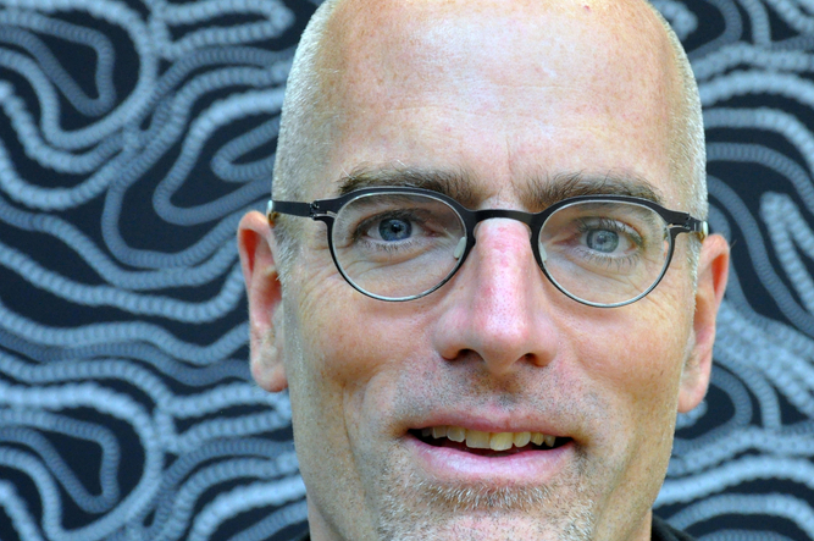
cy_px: 292
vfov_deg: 9.0
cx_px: 531
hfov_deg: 13.5
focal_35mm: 152
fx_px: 3433
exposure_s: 1/30
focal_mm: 66
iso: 1400
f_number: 5.3
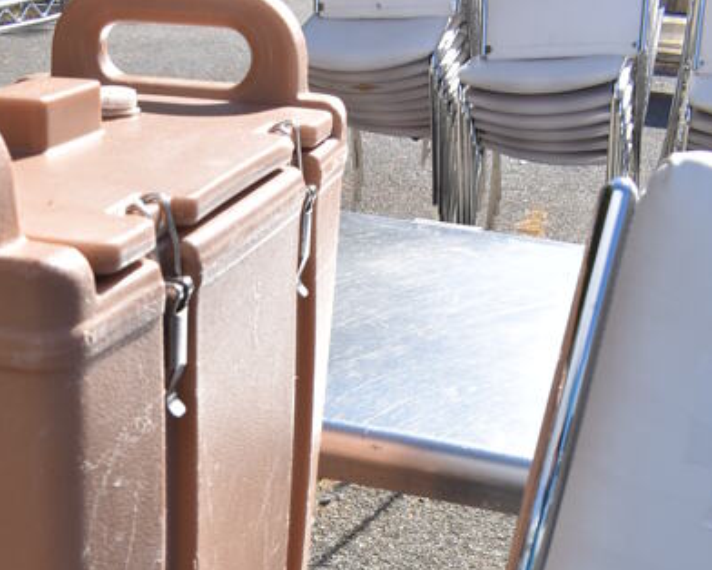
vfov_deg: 23.0
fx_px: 1244
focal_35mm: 59
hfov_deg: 31.3
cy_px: 738
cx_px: 173
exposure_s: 1/250
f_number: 8
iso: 160
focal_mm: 18
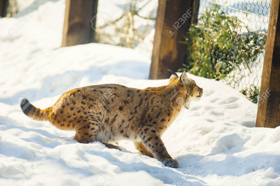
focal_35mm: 500
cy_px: 93
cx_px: 140
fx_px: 3886
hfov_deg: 4.1
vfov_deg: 2.7
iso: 200
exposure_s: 1/1250
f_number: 4
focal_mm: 500
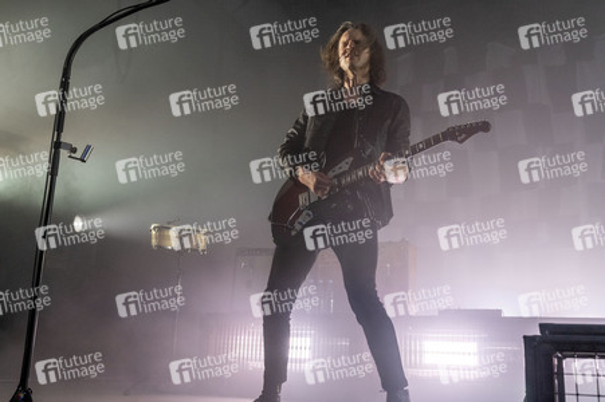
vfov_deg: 34.2
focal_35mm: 39
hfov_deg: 49.6
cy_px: 201
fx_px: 655
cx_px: 302
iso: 2000
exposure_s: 1/320
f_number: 8
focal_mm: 39
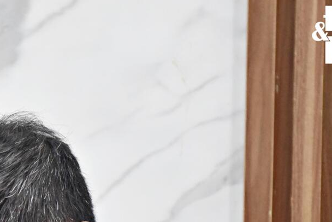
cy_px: 346
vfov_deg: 6.1
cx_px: 6
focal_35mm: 221
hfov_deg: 9.3
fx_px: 2039
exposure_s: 1/400
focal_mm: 70
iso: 4500
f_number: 3.5
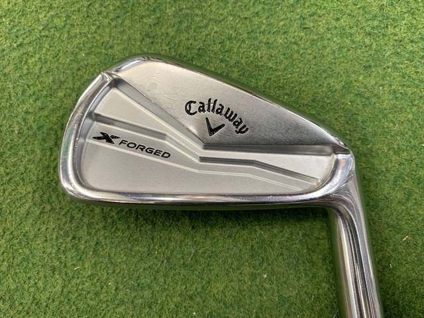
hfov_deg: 67.3
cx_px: 212
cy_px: 159
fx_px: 318
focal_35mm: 26
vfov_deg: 53.1
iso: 125
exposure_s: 1/60
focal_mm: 4.25
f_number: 1.8
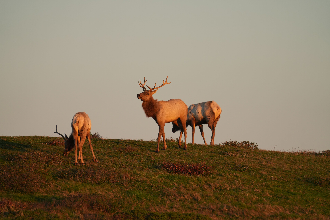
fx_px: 5500
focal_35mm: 600
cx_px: 165
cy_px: 110
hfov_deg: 3.4
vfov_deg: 2.3
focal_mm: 600
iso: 640
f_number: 5.6
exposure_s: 1/500
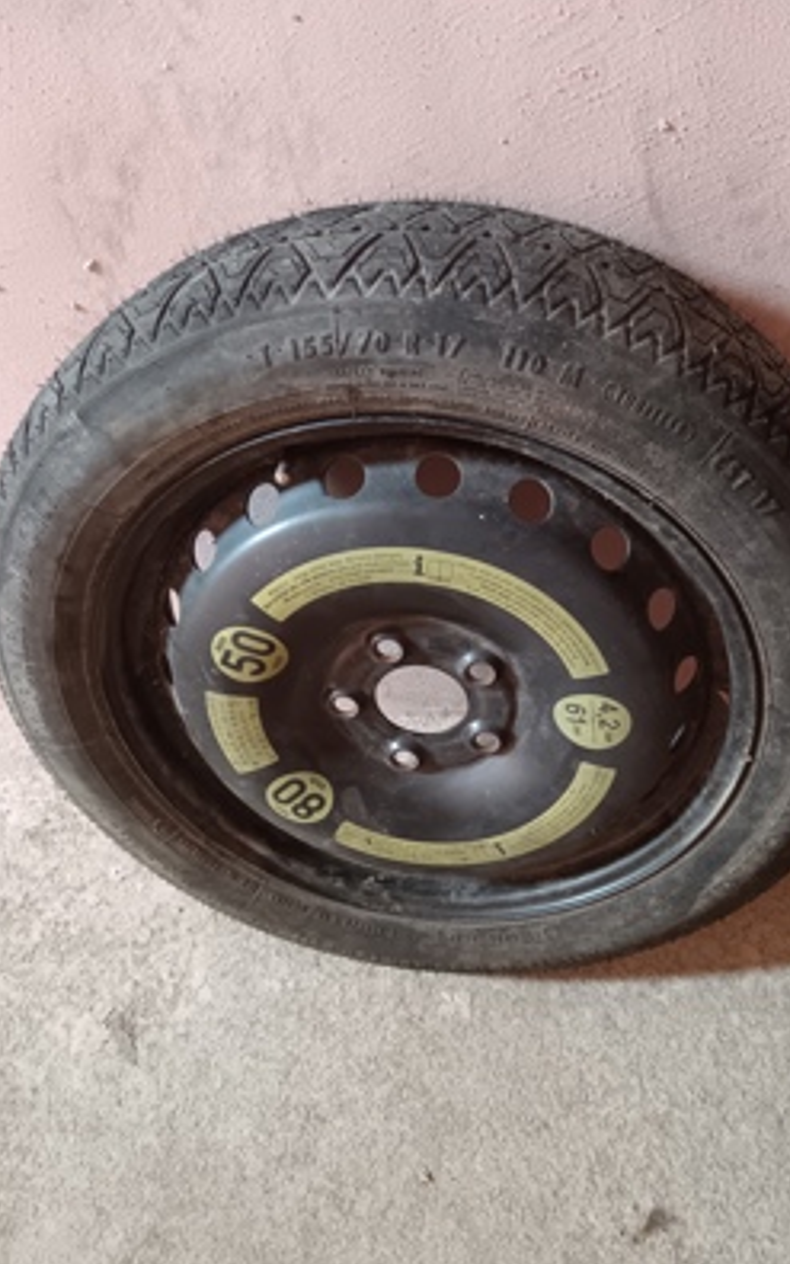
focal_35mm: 29
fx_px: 999
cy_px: 637
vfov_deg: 64.6
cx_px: 441
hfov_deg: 43.1
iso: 1425
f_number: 1.9
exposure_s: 1/25
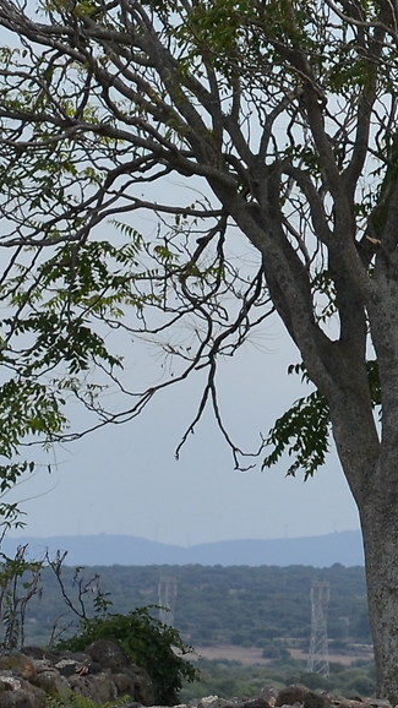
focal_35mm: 554
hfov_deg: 2.2
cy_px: 159
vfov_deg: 3.9
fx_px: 10400
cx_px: 937
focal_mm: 85
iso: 250
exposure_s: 1/500
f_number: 5.6
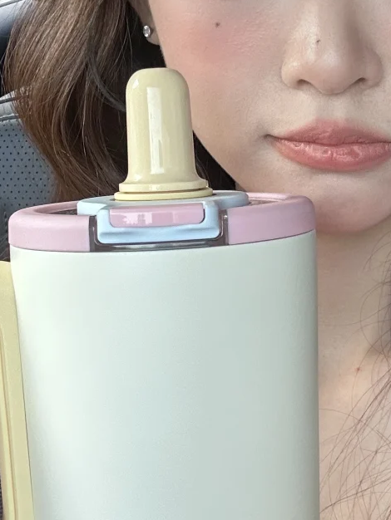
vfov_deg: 28.1
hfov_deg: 21.2
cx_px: 262
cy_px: 215
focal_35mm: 69
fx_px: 1038
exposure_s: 1/70
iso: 80
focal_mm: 2.69
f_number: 1.9
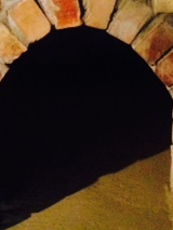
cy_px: 82
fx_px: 659
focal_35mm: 99
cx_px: 68
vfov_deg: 19.8
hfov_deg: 14.9
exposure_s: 1/15
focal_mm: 4.12
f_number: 2.4
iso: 800
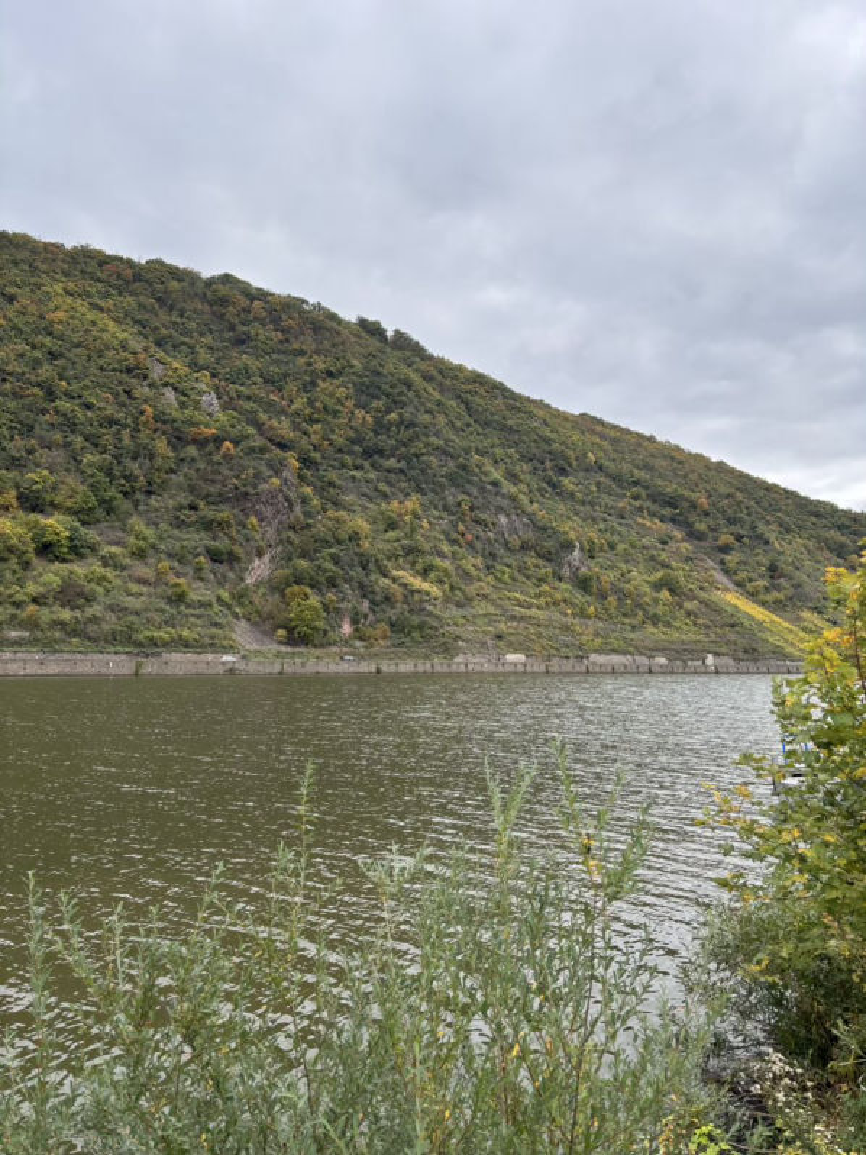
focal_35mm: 26
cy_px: 578
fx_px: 867
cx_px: 433
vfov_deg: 67.3
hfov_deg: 53.1
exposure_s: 1/1567
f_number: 1.6
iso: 50
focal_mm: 5.96
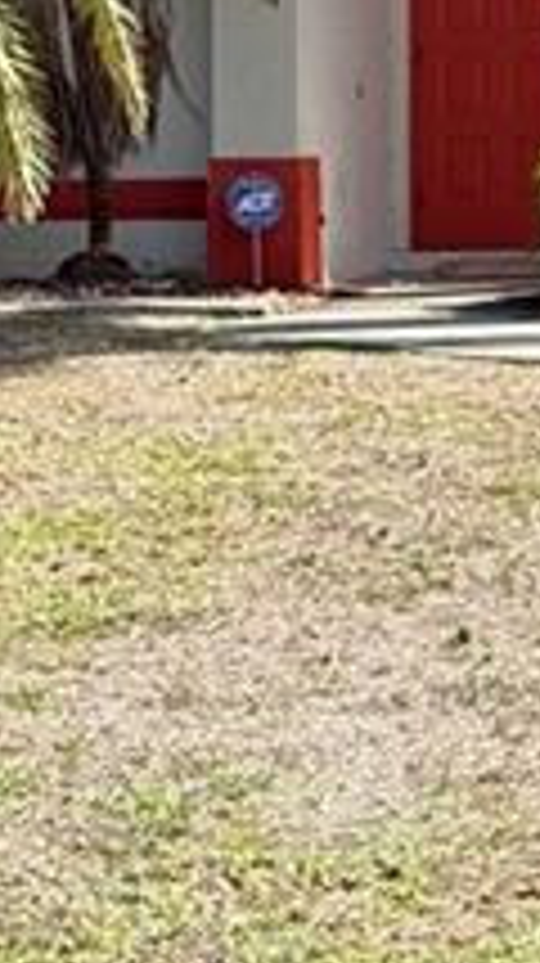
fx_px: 4797
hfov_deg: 6.2
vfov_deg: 11.3
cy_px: -9
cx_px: 1215
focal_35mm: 188
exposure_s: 1/1543
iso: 100
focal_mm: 6.76
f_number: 1.78
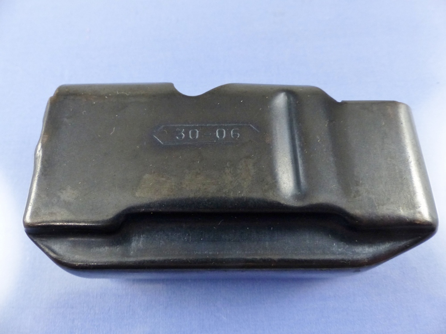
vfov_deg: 54.9
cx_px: 223
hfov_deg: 69.4
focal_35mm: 25
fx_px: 322
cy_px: 167
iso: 320
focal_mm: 4.5
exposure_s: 1/60
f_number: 2.8
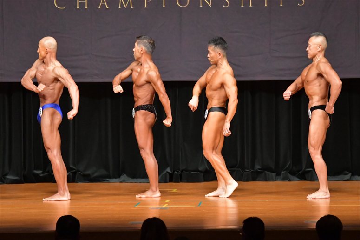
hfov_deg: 8.6
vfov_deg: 5.7
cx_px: 180
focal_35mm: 240
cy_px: 120
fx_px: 2399
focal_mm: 160
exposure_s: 1/400
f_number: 5.6
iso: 8000
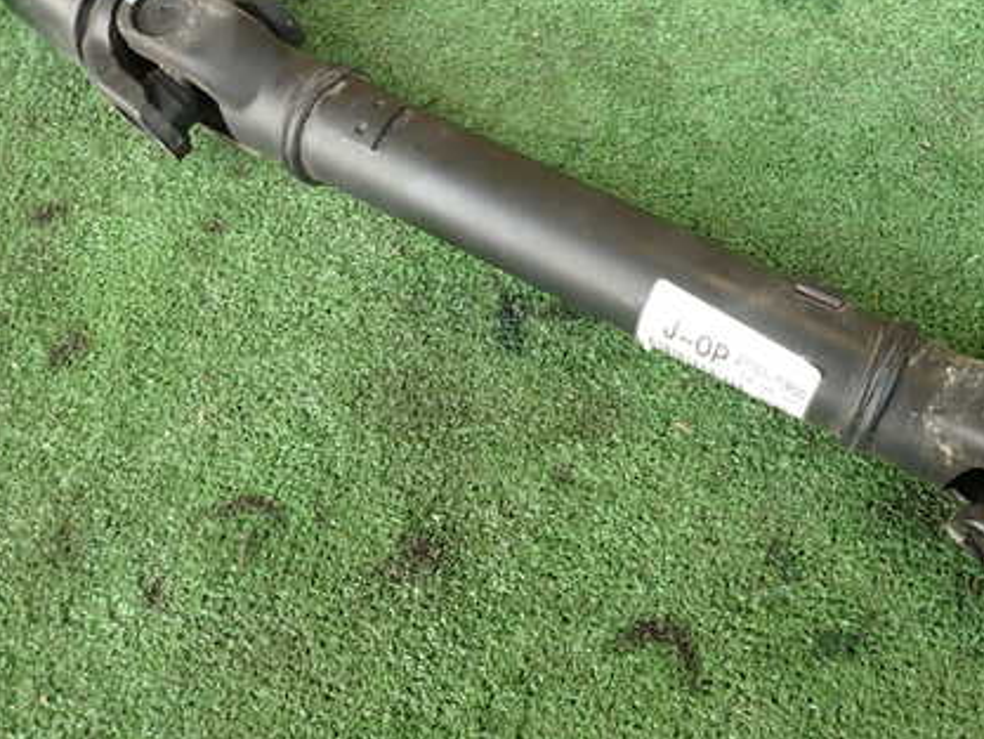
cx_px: 644
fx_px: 1024
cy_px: 276
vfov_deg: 39.4
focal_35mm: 36
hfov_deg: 50.5
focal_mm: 4.5
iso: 125
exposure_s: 1/60
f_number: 2
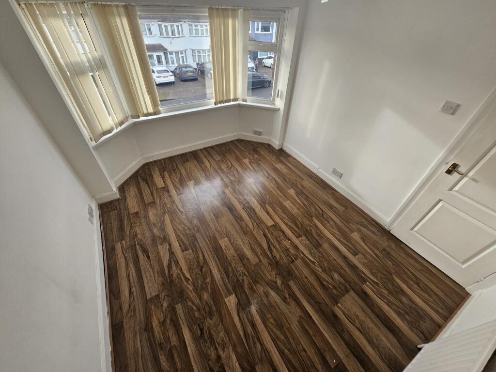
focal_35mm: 13
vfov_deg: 89.9
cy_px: 186
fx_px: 186
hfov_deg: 106.2
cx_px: 248
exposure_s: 1/71
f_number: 2.2
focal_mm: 2.2
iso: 80
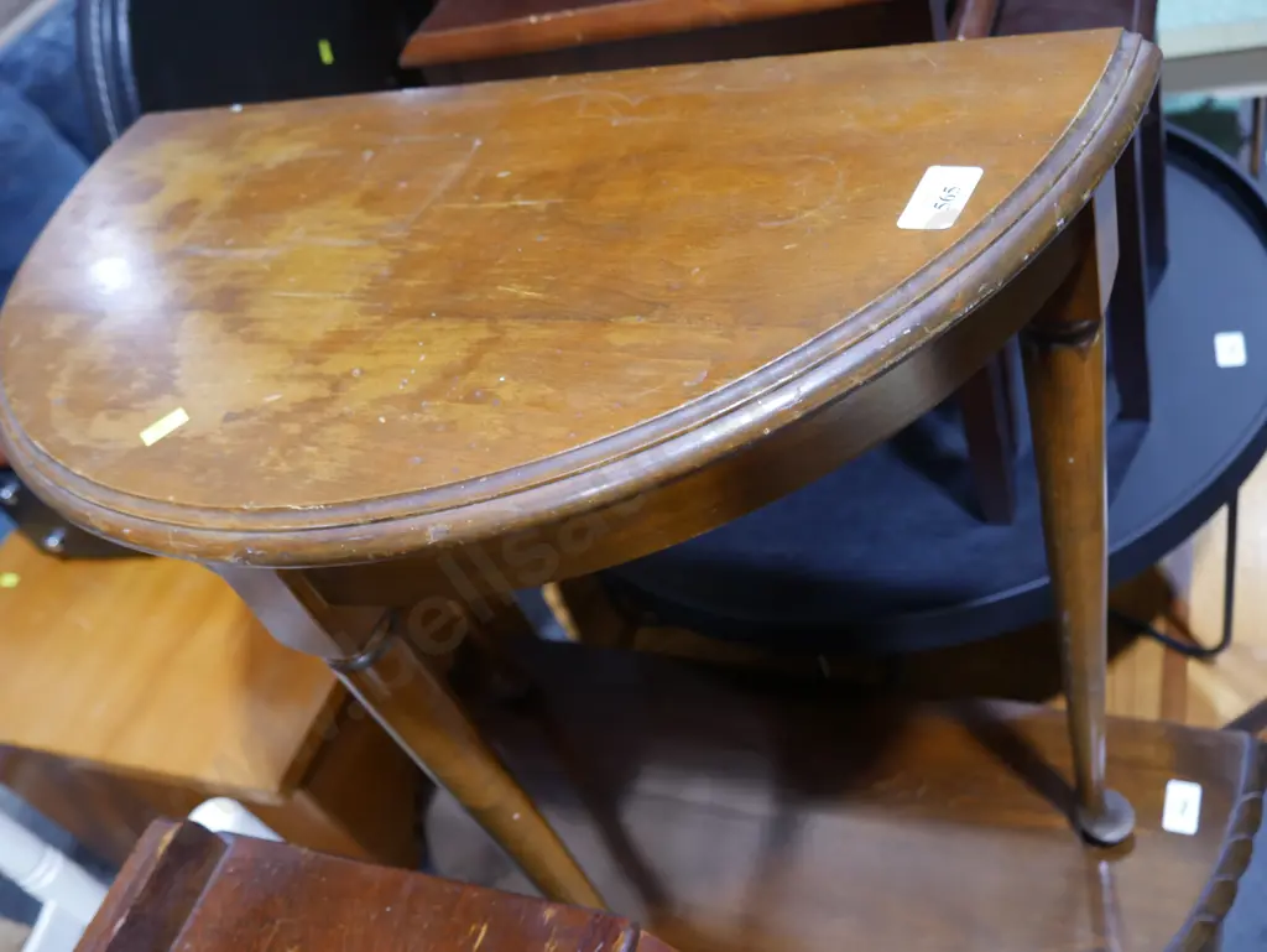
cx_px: 634
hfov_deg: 56.8
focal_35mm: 32
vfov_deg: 44.2
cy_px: 476
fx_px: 1172
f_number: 3.6
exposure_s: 1/60
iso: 640
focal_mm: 16
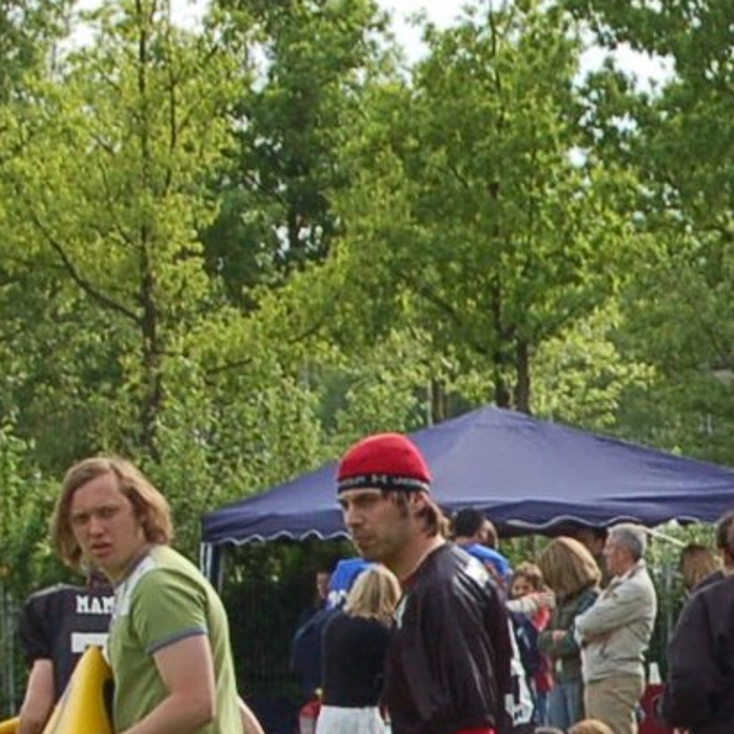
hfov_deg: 4.6
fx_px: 8979
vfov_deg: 4.7
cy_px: 743
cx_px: 1361
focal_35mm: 374
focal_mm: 55
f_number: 5.6
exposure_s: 1/800
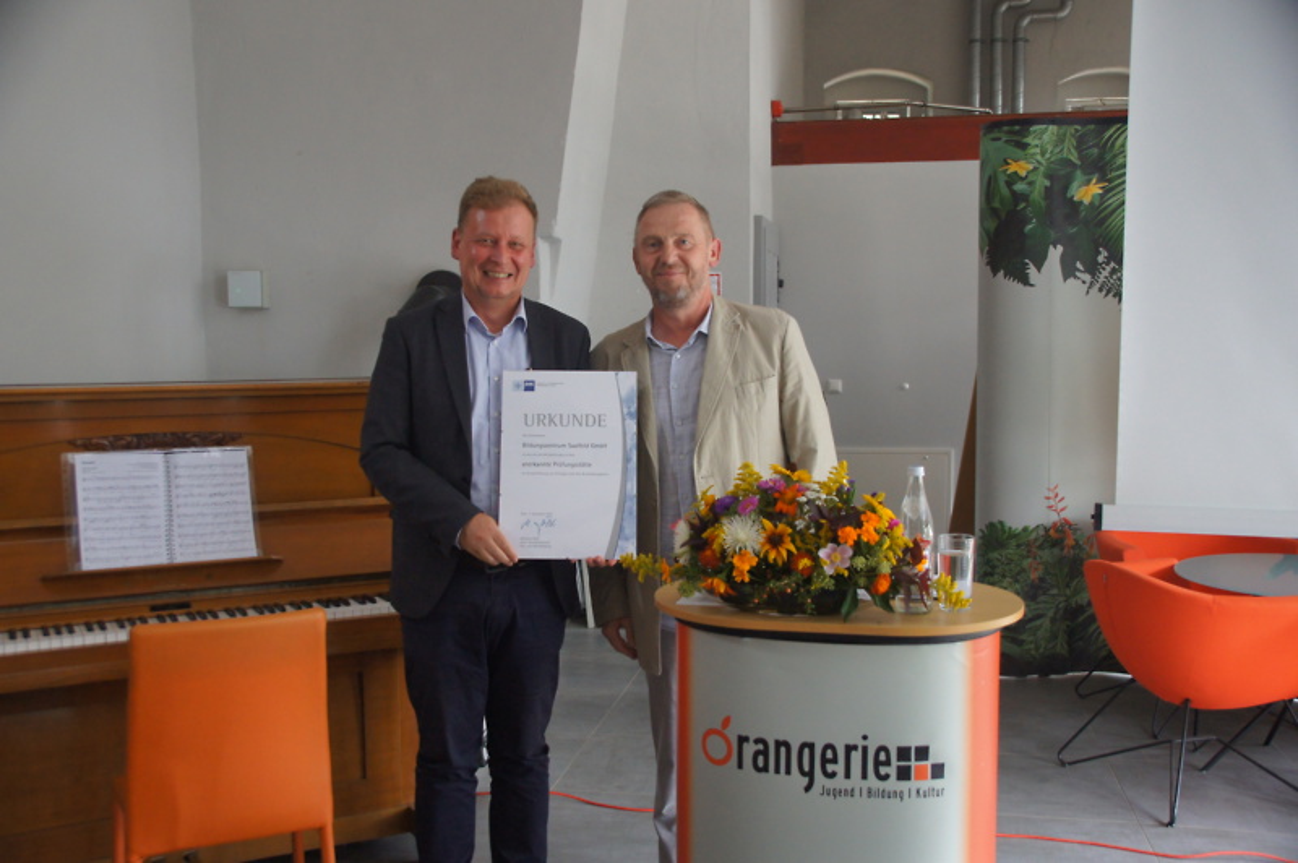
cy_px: 432
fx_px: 1297
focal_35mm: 36
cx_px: 649
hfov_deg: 53.2
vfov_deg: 36.8
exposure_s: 1/100
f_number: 4
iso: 1600
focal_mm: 24
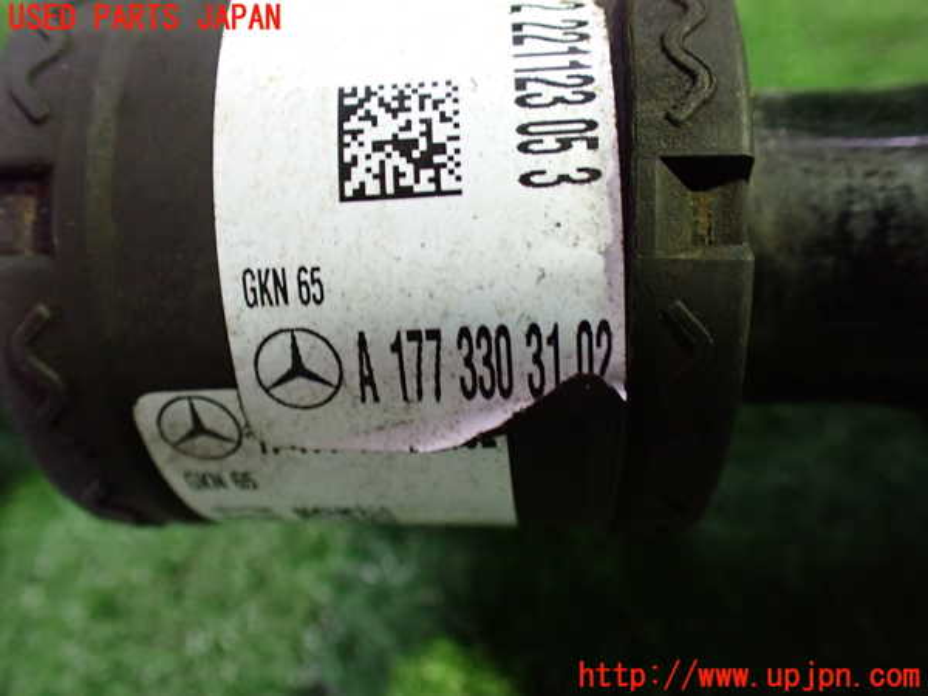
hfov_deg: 60.0
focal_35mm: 30
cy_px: 348
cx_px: 464
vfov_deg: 46.8
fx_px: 804
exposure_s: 1/30
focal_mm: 5.4
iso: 800
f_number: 2.3
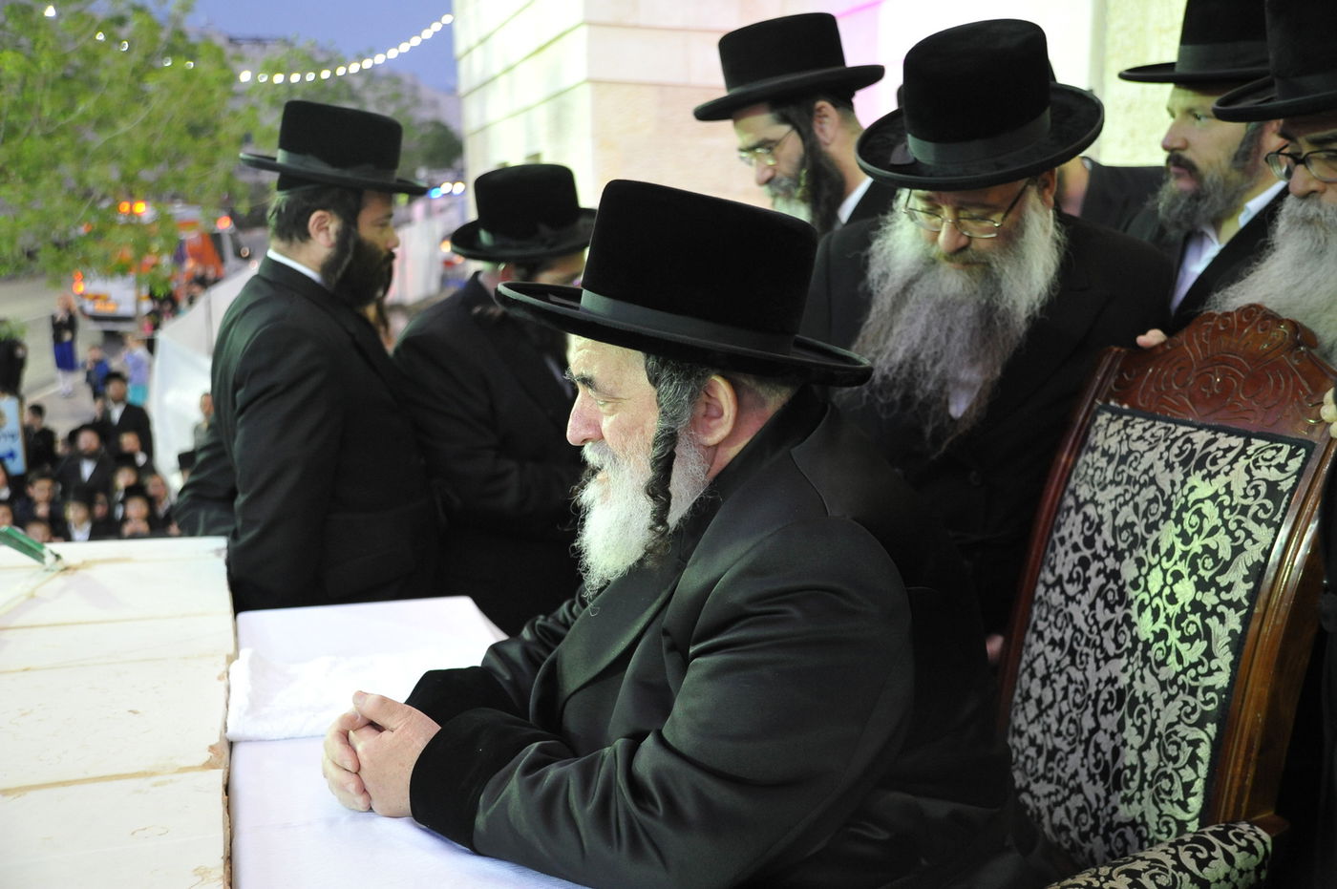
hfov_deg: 50.7
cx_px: 668
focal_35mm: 38
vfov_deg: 35.0
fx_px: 1410
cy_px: 444
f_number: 3.2
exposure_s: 1/80
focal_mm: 38
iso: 2500
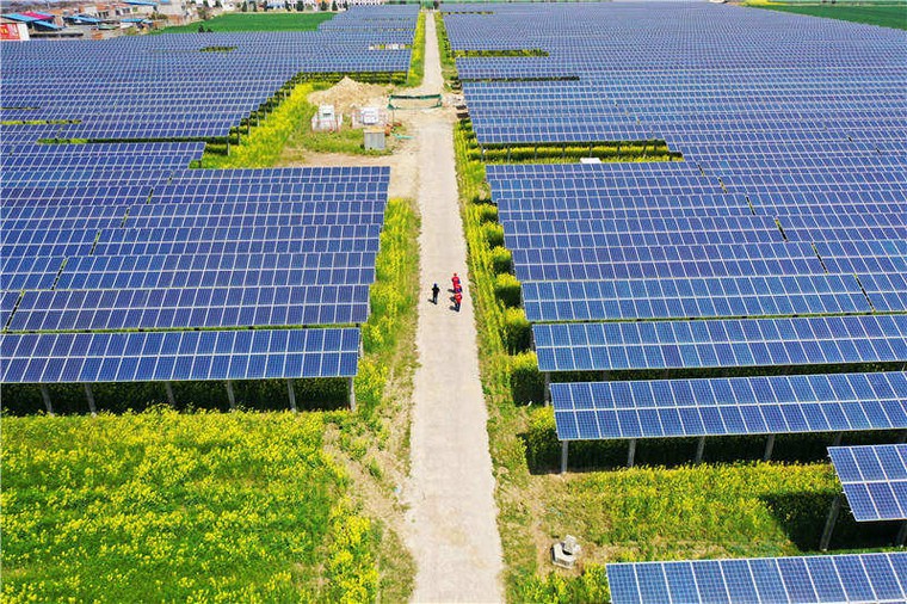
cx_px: 454
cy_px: 302
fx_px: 705
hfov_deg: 65.5
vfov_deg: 46.4
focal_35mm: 28
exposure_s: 1/1600
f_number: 2.8
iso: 100
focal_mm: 10.26
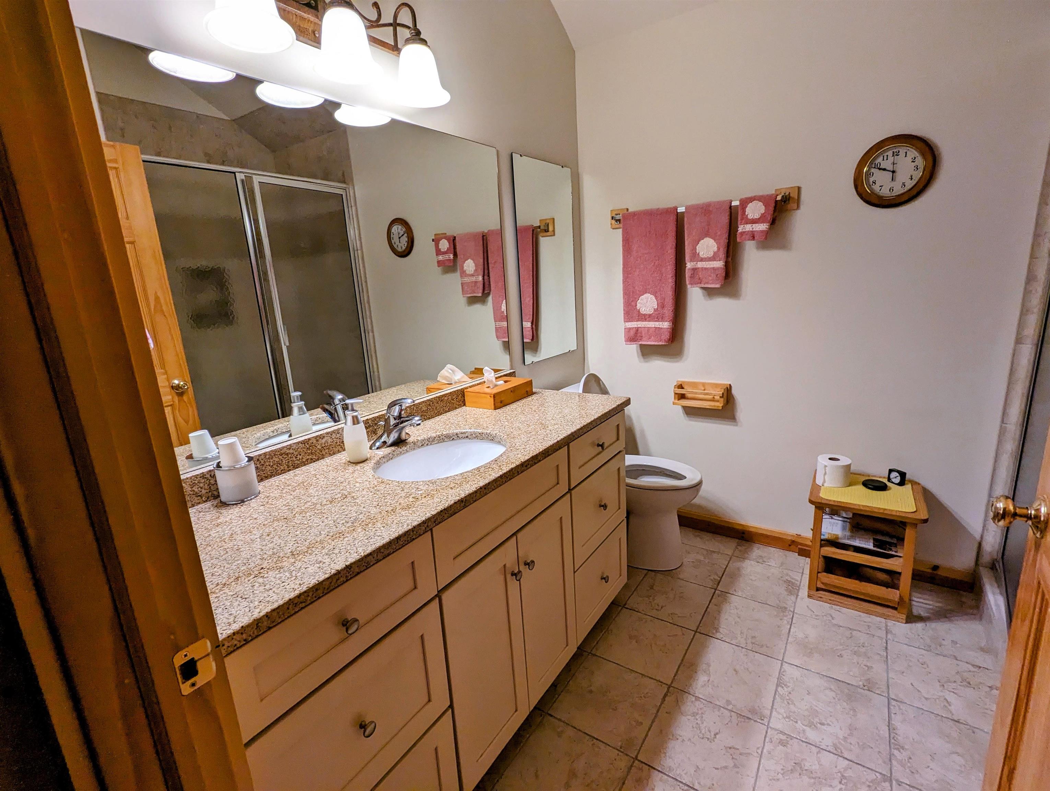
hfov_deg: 94.4
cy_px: 396
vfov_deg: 78.2
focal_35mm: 16
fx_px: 486
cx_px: 525
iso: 194
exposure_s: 1/120
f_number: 2.2
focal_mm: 2.35
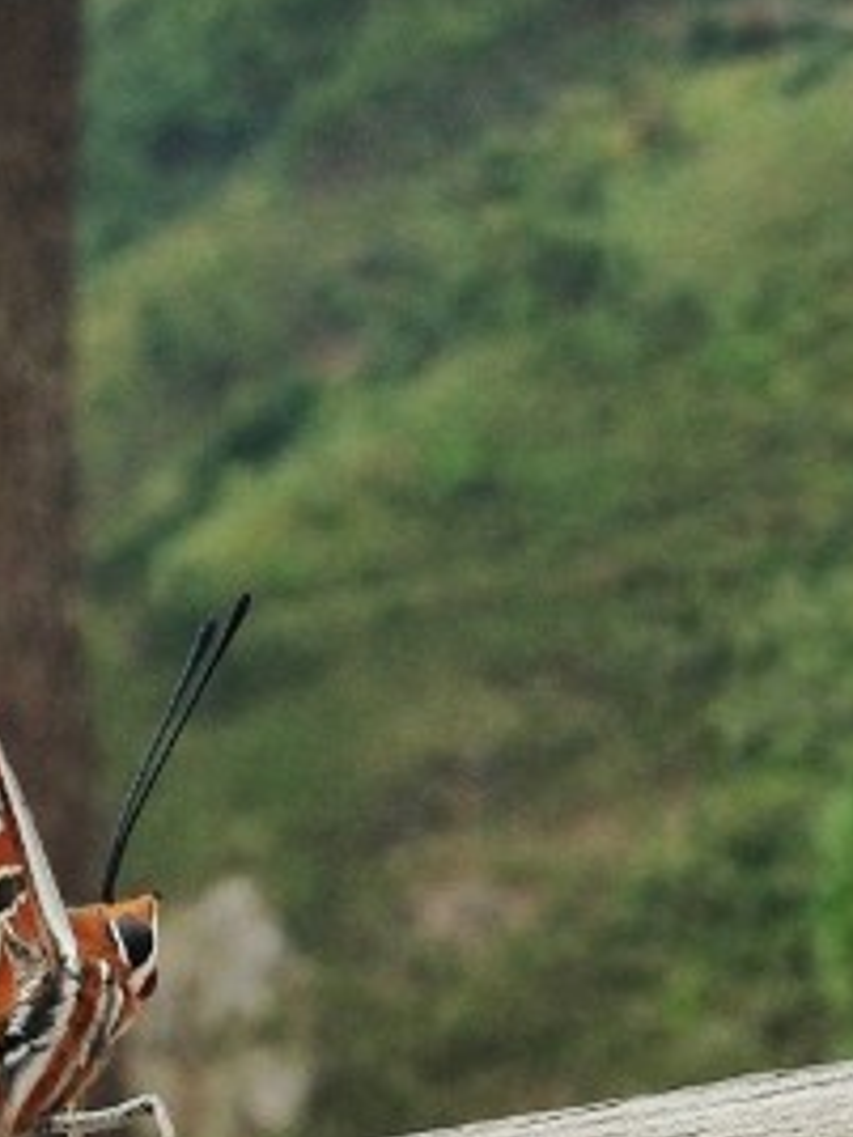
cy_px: 361
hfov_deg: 11.7
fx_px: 4140
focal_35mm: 126
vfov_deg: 15.6
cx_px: 187
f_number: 2.4
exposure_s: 1/847
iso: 50
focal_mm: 4.12
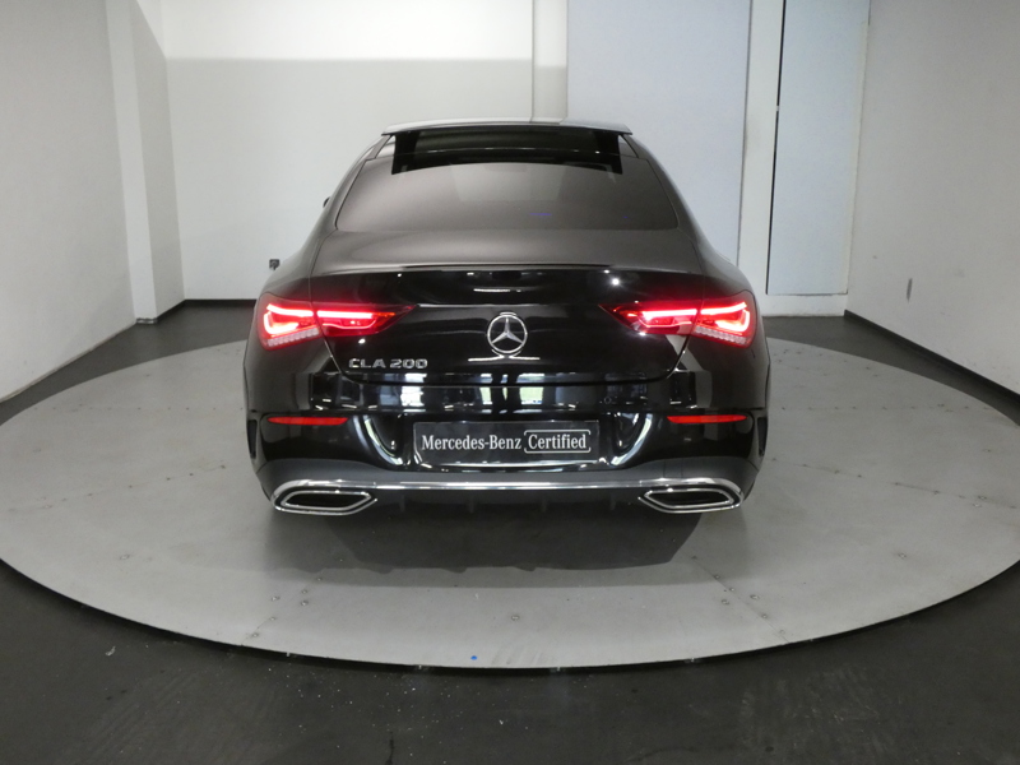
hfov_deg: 55.4
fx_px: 972
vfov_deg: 42.9
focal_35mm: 33
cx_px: 510
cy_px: 382
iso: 800
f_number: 3.4
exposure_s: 1/80
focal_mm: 6
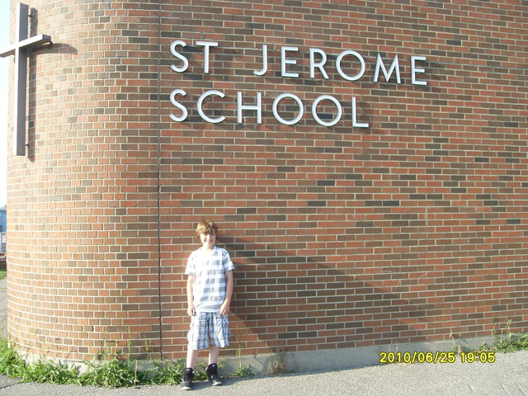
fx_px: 534
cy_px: 198
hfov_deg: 52.6
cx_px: 264
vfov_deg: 40.7
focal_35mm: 35
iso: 80
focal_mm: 6.3
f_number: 7
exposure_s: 1/60
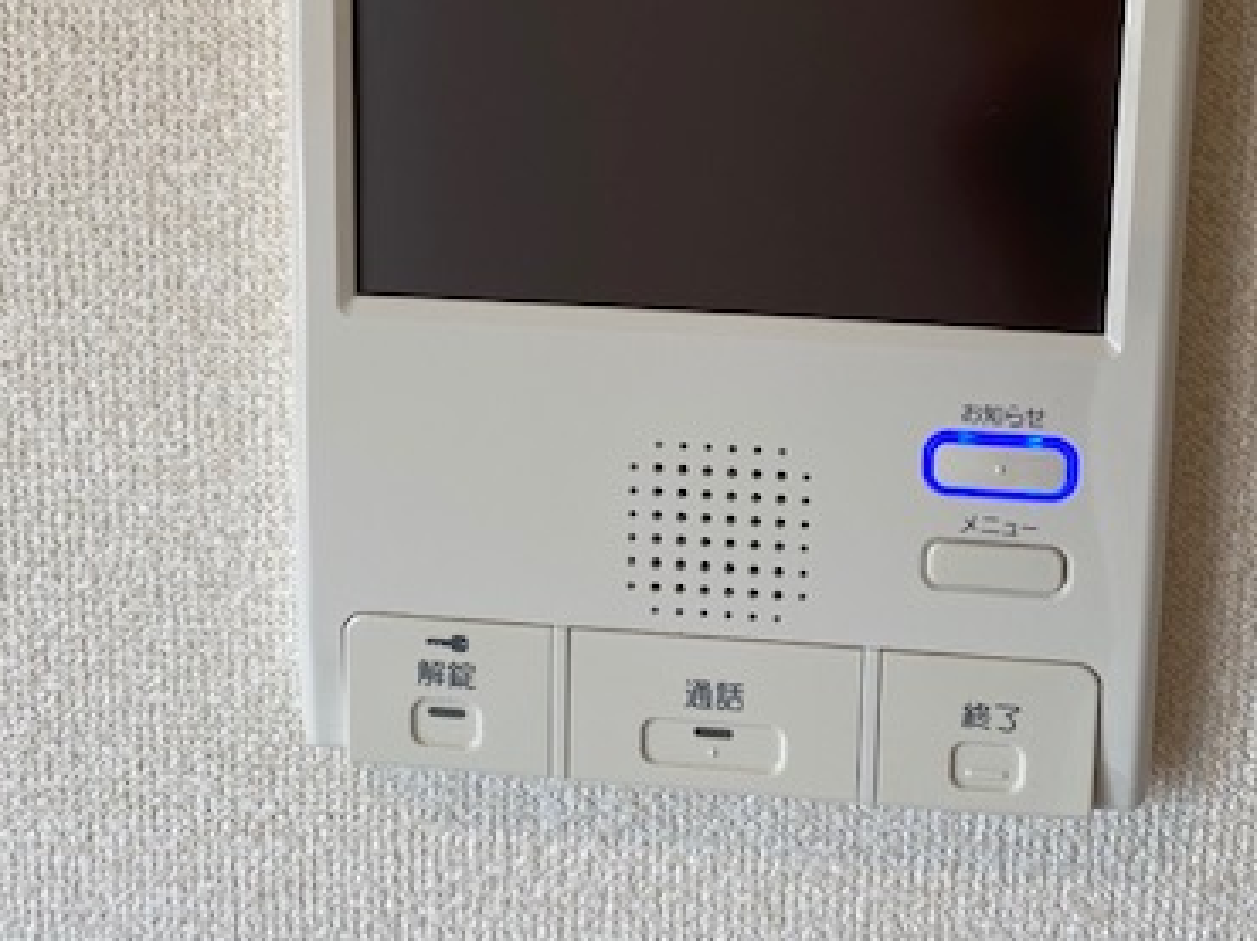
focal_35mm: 45
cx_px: 849
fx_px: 1633
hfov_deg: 41.5
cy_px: 149
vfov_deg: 31.1
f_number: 1.8
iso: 64
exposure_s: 1/100
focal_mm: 4.25
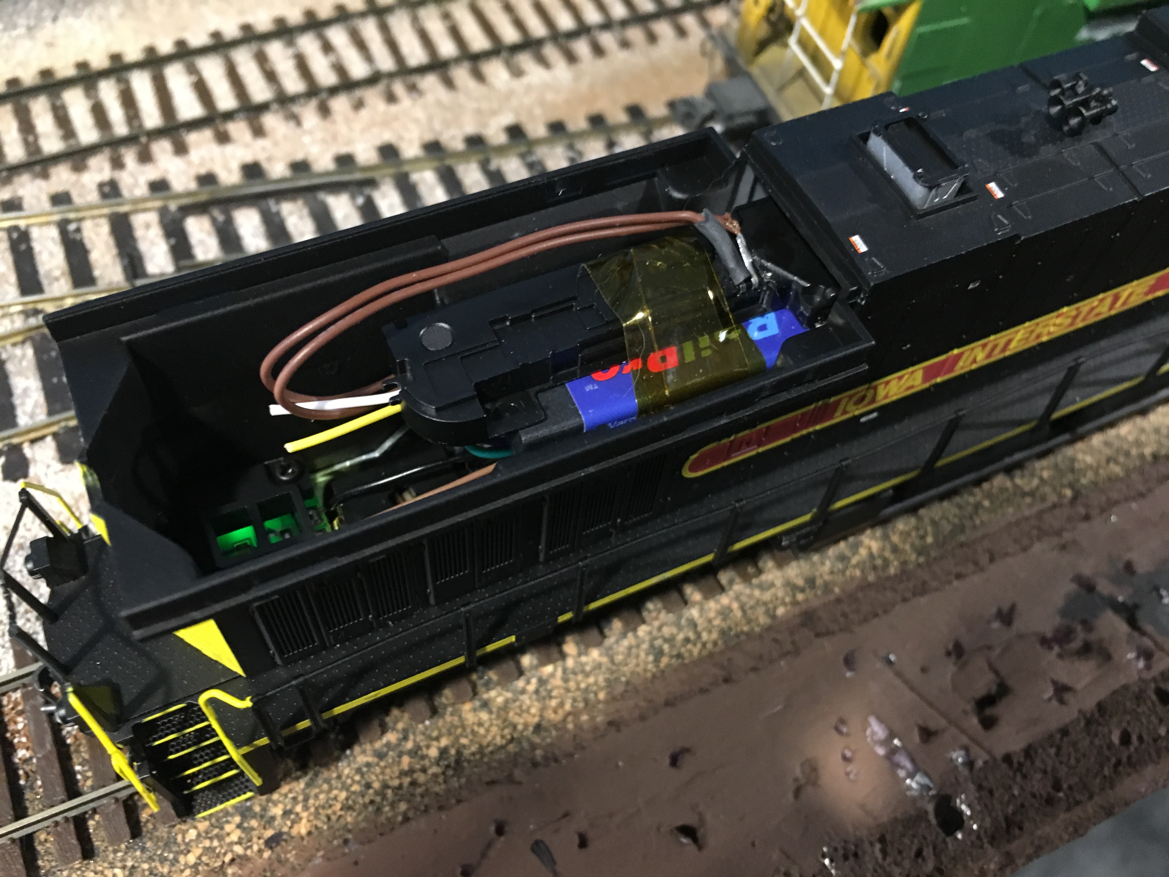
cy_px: 438
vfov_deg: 48.2
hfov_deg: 61.7
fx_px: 979
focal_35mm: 29
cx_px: 584
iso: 200
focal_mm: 4.15
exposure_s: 1/15
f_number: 2.2
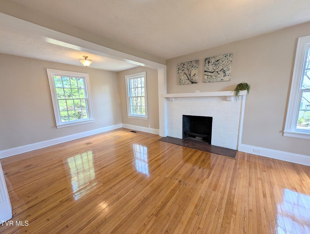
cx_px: 155
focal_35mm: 12
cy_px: 117
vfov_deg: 94.6
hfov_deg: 110.5
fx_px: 108
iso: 49
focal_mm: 2.02
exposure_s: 1/247
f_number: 1.7
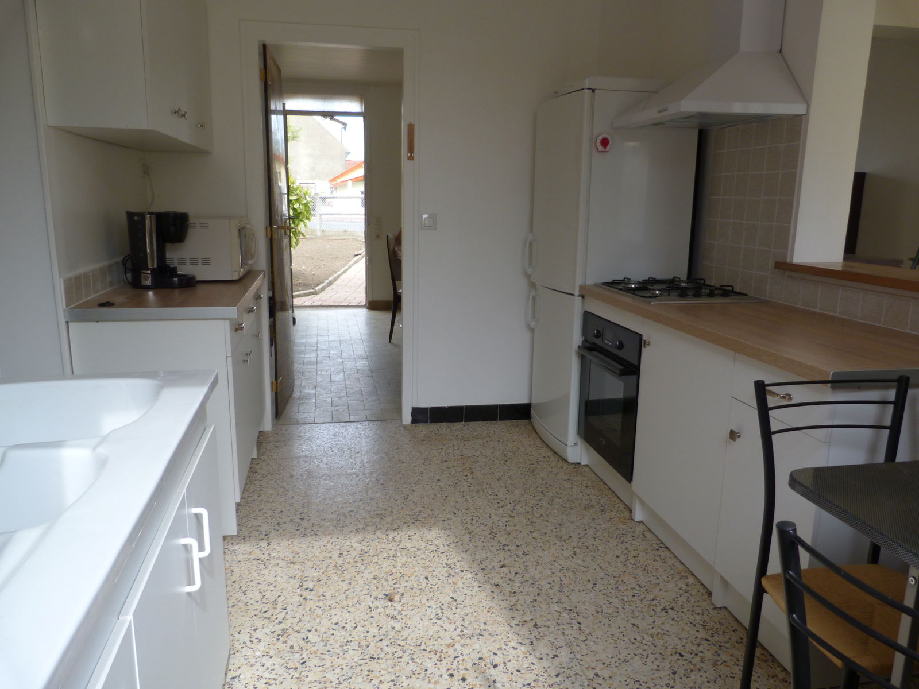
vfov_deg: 54.9
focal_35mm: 25
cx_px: 460
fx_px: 664
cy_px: 344
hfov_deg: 69.4
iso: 80
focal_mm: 4.5
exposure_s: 1/125
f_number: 2.8
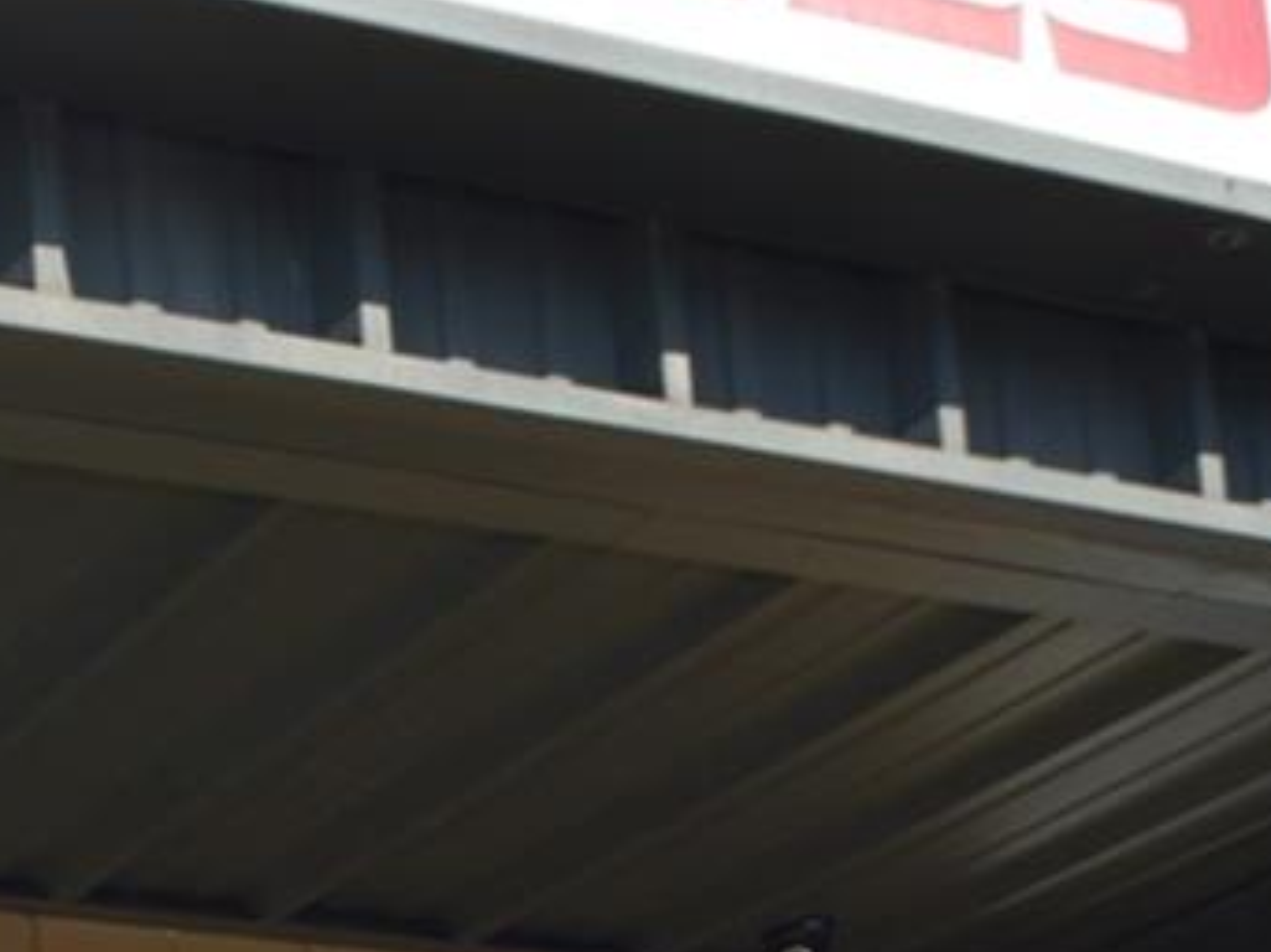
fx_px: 2972
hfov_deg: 20.6
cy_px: 1885
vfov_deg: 14.9
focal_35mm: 81
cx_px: -636
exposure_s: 1/200
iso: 100
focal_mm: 12
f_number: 10
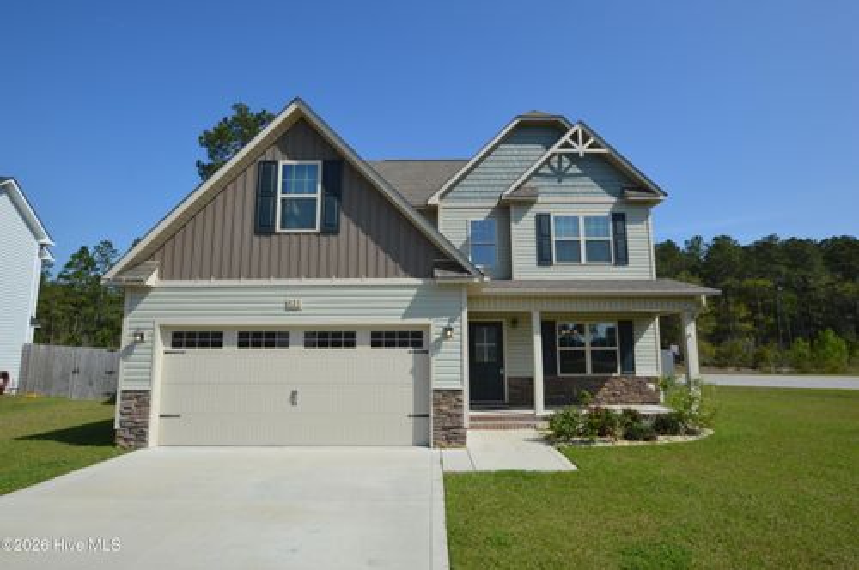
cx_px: 430
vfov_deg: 63.1
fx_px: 465
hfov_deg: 85.5
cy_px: 285
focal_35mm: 20
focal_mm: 13
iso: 100
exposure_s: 1/250
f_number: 8
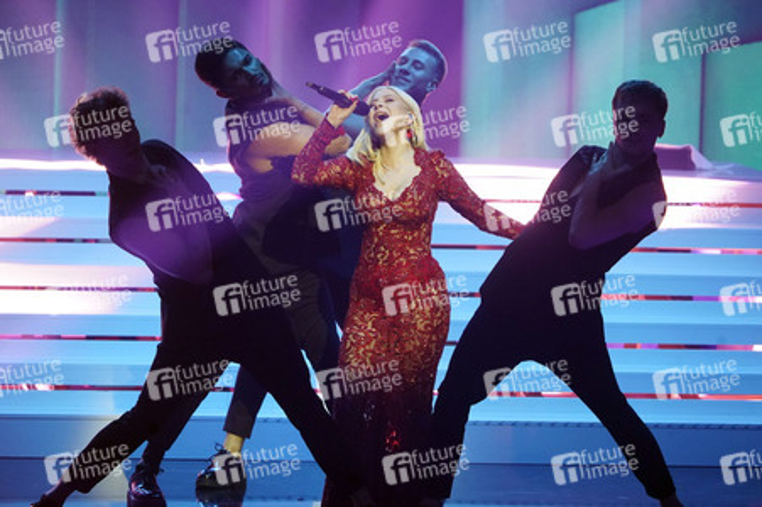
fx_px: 6599
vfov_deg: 4.4
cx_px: 381
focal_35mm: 312
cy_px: 254
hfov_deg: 6.6
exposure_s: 1/250
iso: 6400
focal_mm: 312
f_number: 6.3
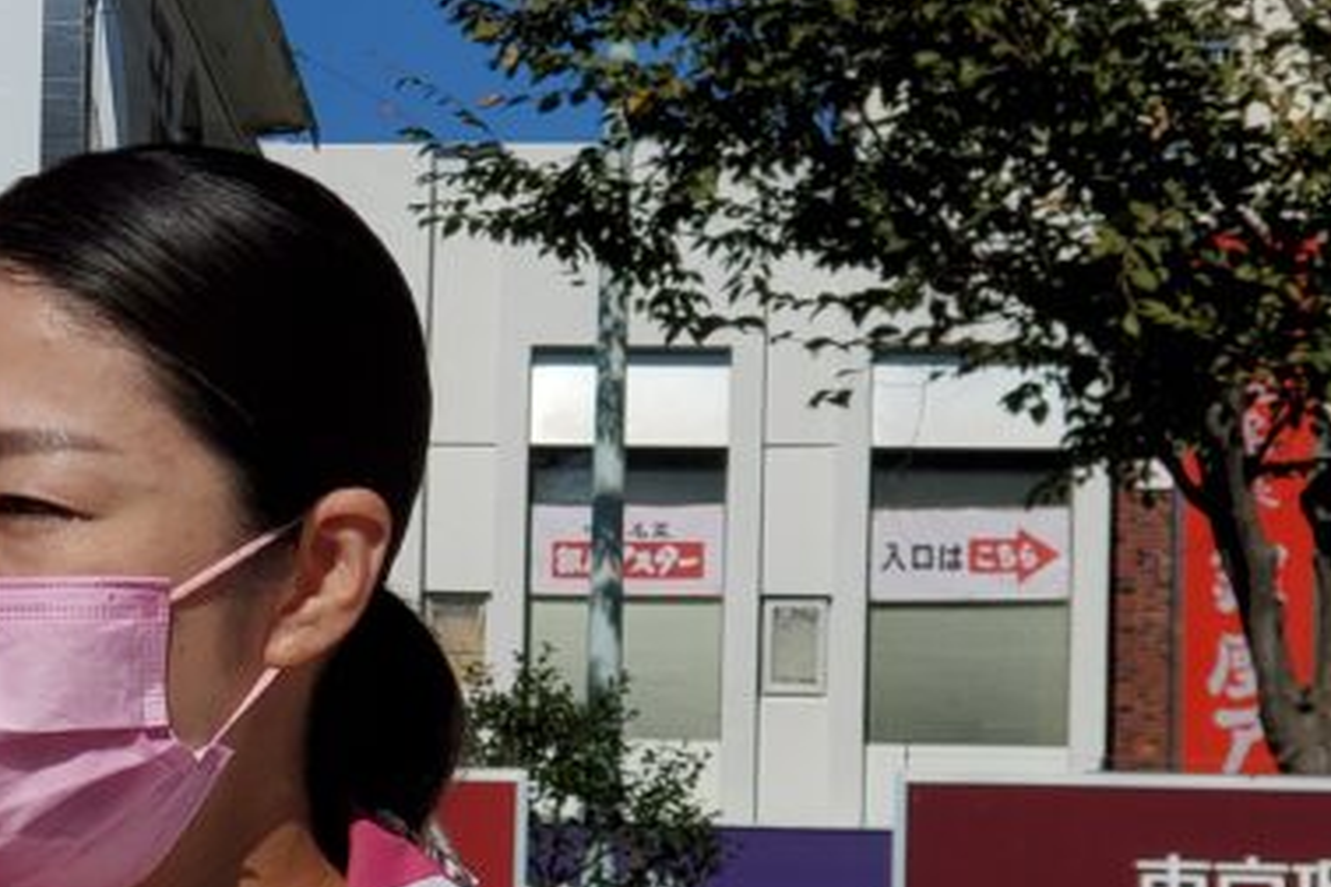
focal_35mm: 110
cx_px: 11
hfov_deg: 18.1
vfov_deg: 12.3
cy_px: 887
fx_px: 4067
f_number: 2.4
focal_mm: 6
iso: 50
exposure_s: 1/3427
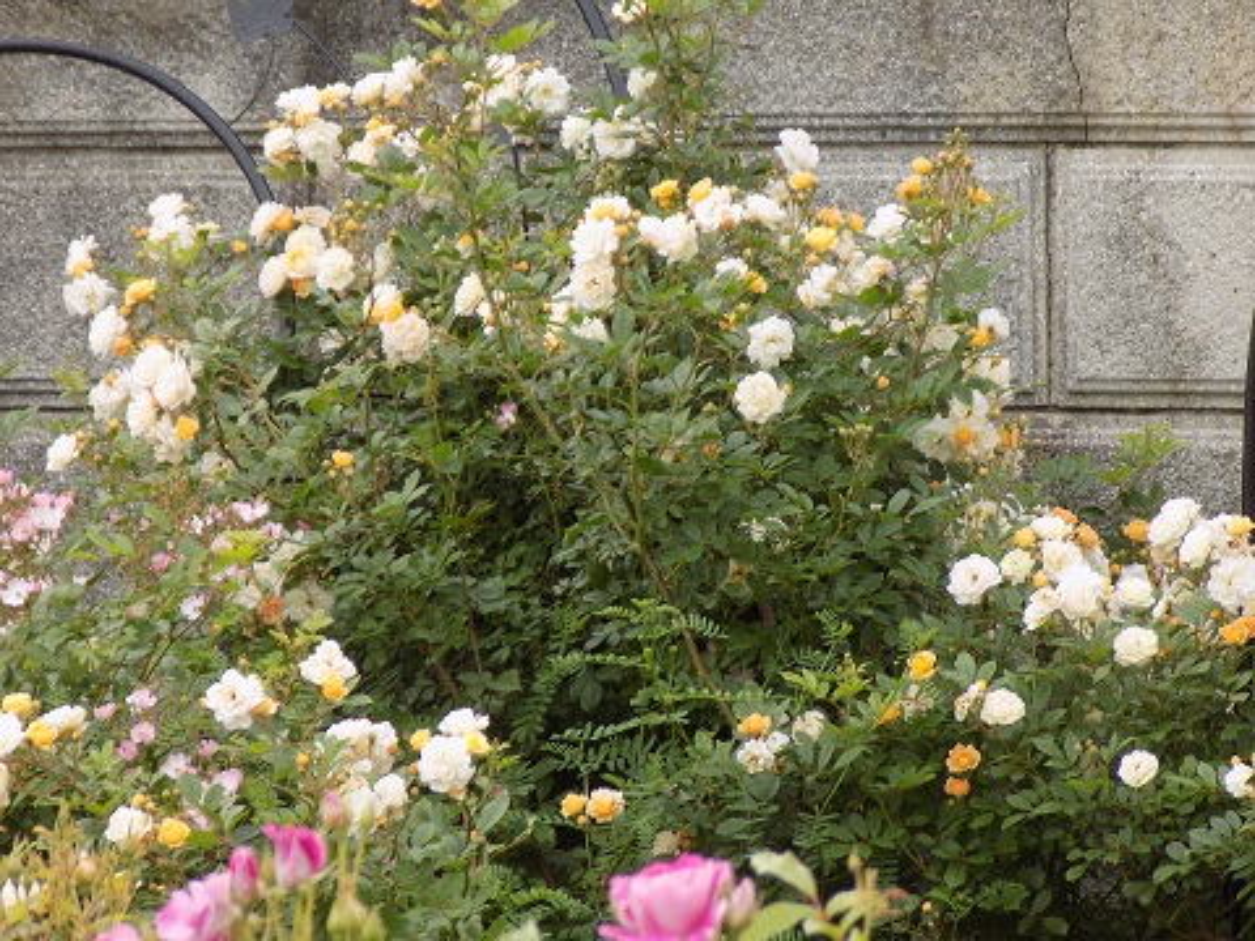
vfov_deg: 4.7
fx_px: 11493
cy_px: 470
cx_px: 628
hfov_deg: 6.3
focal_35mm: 317
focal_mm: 56.4
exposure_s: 1/60
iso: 125
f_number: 5.9
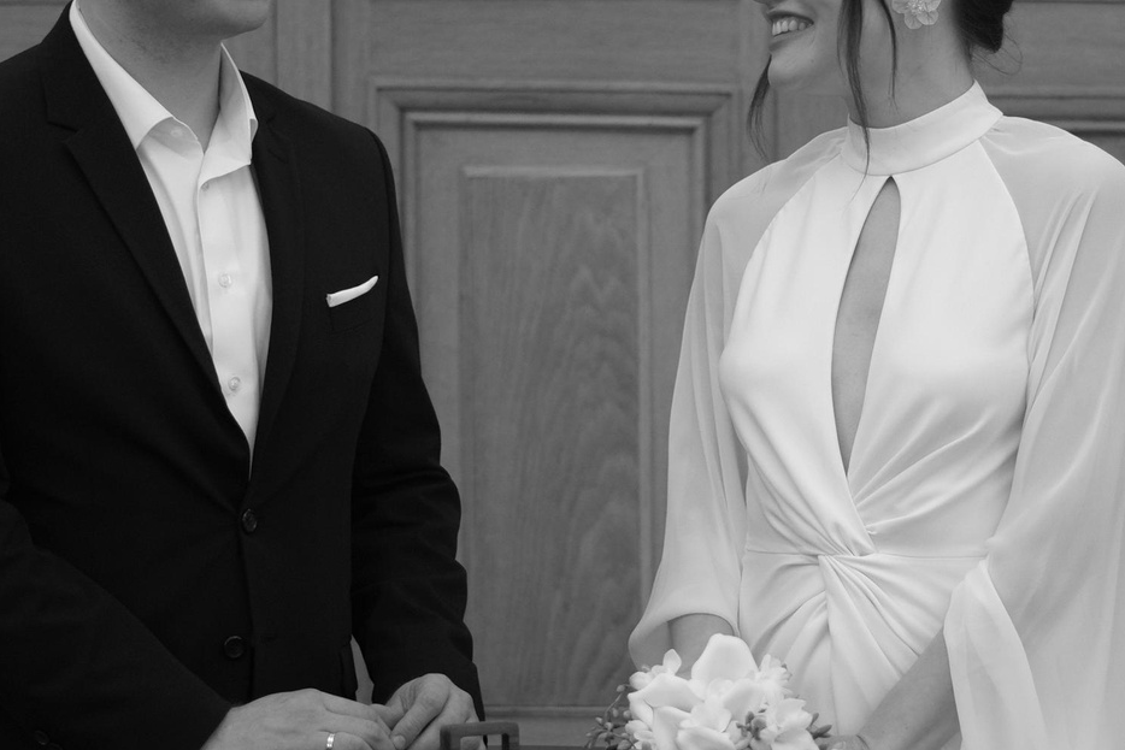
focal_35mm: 137
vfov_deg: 10.0
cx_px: 844
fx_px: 4282
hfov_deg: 14.9
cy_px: 469
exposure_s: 1/320
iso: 800
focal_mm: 50
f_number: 1.8
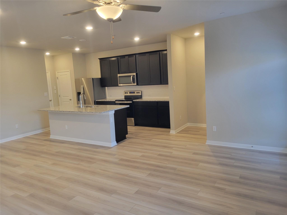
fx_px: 216
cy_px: 108
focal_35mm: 26
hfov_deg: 67.3
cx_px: 144
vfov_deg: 53.1
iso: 200
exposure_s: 1/60
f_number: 1.8
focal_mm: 5.4
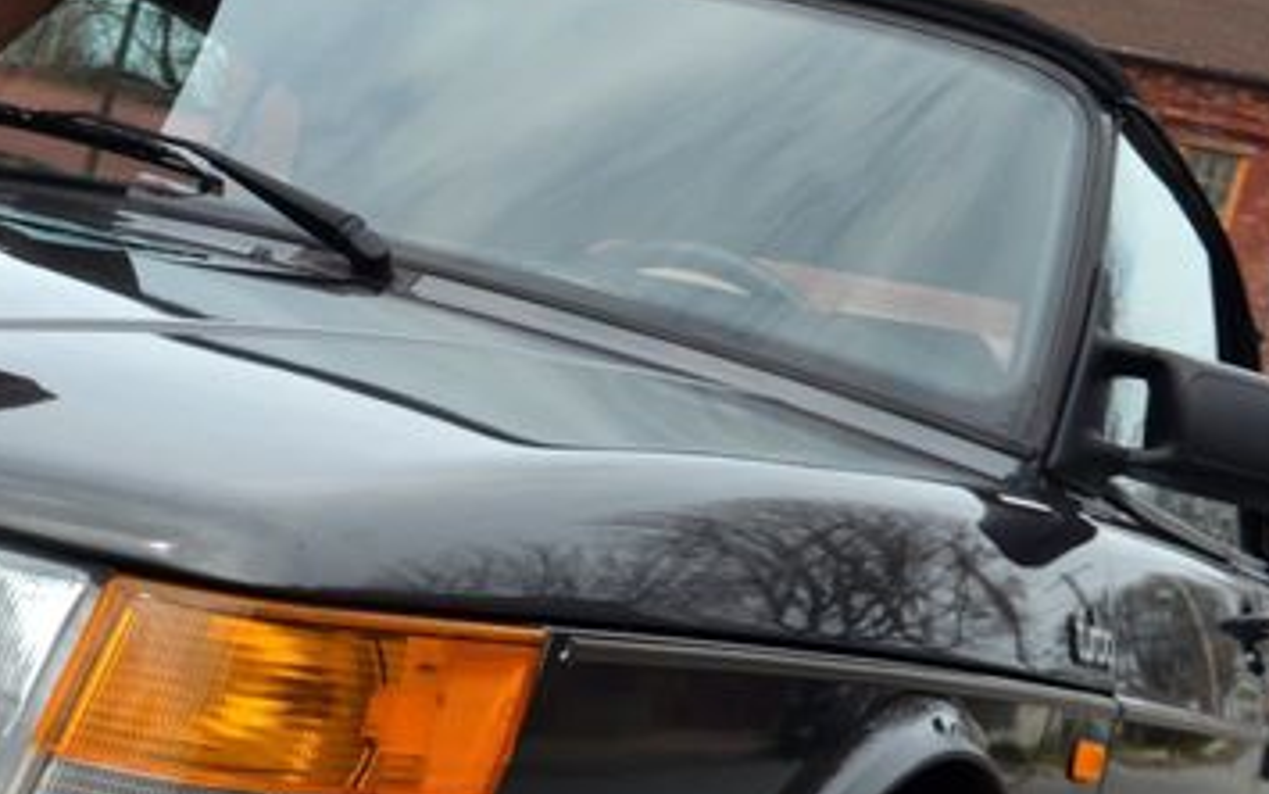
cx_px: 322
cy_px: 712
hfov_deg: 23.3
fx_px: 3044
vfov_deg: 14.7
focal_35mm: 88
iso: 140
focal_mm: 32
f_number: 8
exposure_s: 1/250
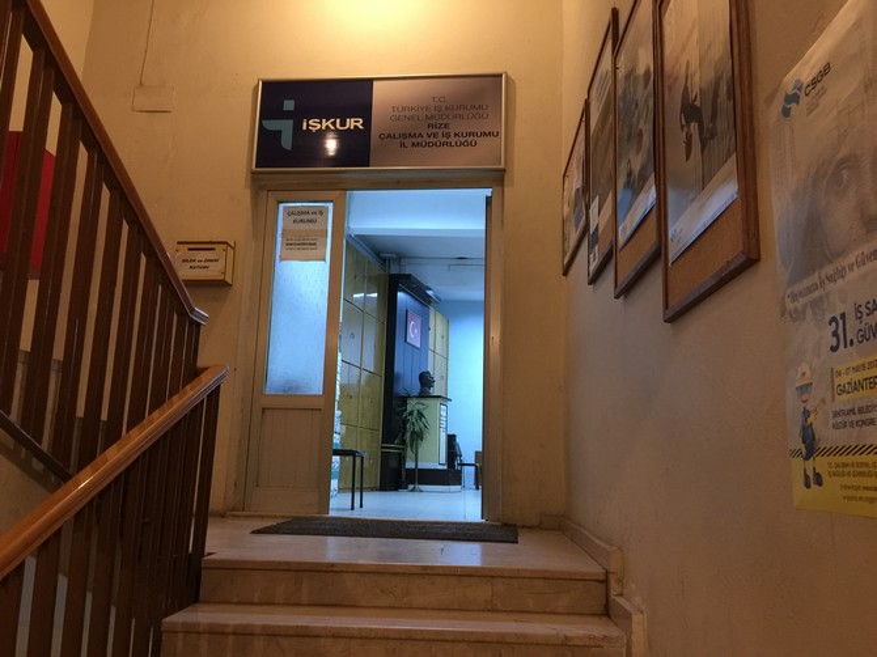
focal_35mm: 29
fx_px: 734
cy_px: 328
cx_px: 438
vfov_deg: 48.2
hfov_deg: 61.7
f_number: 2.2
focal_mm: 4.15
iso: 125
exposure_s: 1/8
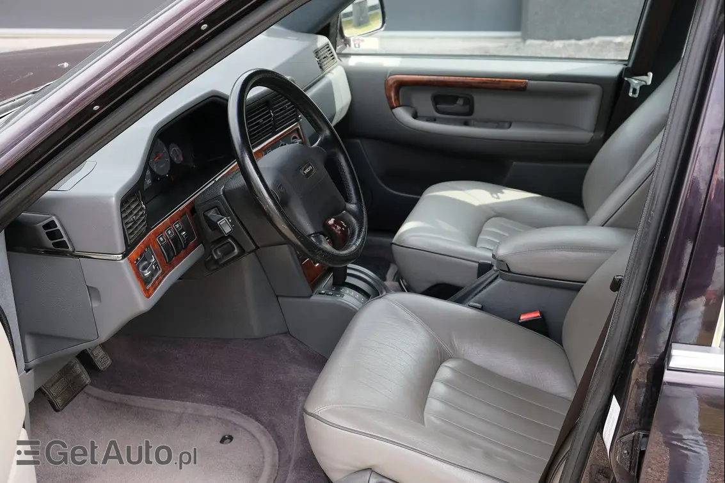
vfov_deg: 28.6
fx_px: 946
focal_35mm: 47
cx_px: 362
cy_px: 242
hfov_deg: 41.9
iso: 320
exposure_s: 1/125
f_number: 5
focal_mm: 31.5
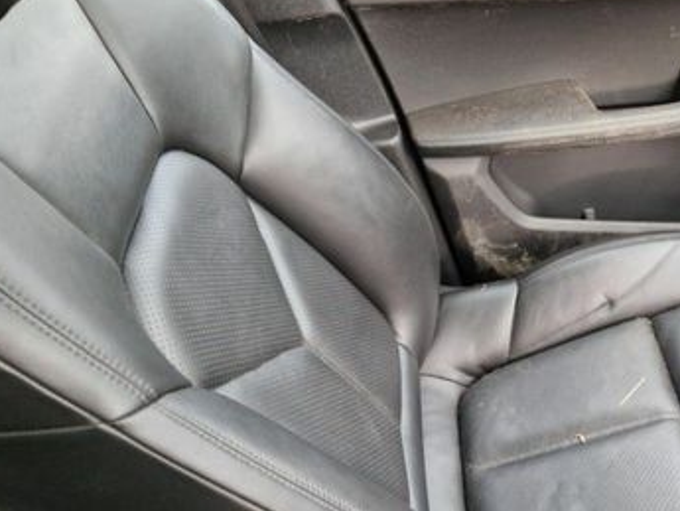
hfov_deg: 46.2
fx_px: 786
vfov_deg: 35.9
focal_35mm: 40
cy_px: 296
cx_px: 442
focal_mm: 5.4
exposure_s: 1/100
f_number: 1.8
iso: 640
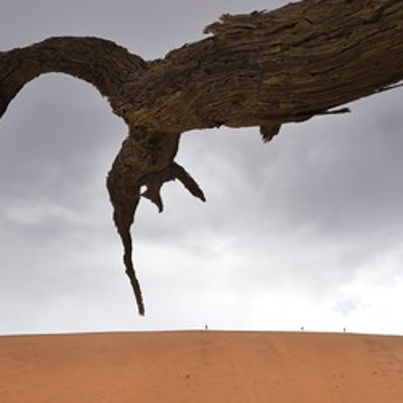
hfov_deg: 26.8
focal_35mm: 64
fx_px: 843
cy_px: 204
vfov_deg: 26.9
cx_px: 160
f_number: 16
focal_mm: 45
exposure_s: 1/80
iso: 100
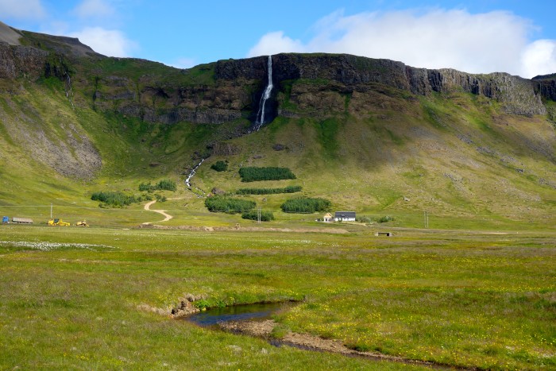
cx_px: 278
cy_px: 186
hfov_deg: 40.3
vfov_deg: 27.5
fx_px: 757
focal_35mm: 49
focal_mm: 18.23
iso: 125
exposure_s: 1/500
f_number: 5.6
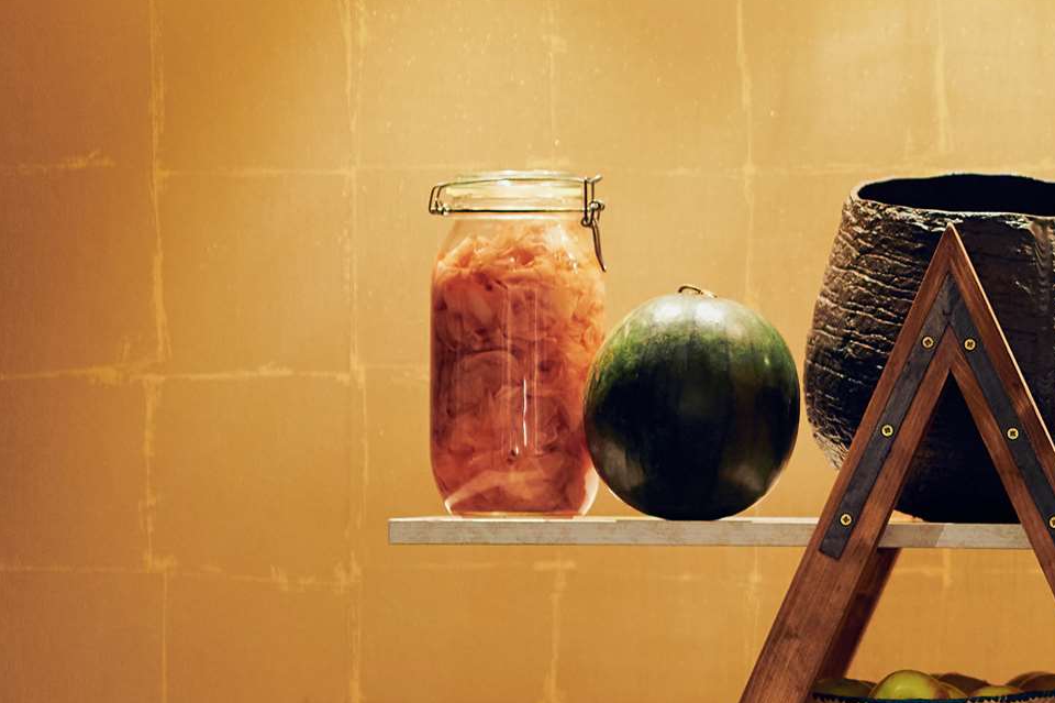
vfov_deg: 4.0
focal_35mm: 340
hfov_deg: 6.0
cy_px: 464
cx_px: 1685
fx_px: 9958
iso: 640
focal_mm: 85
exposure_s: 1/80
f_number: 1.6
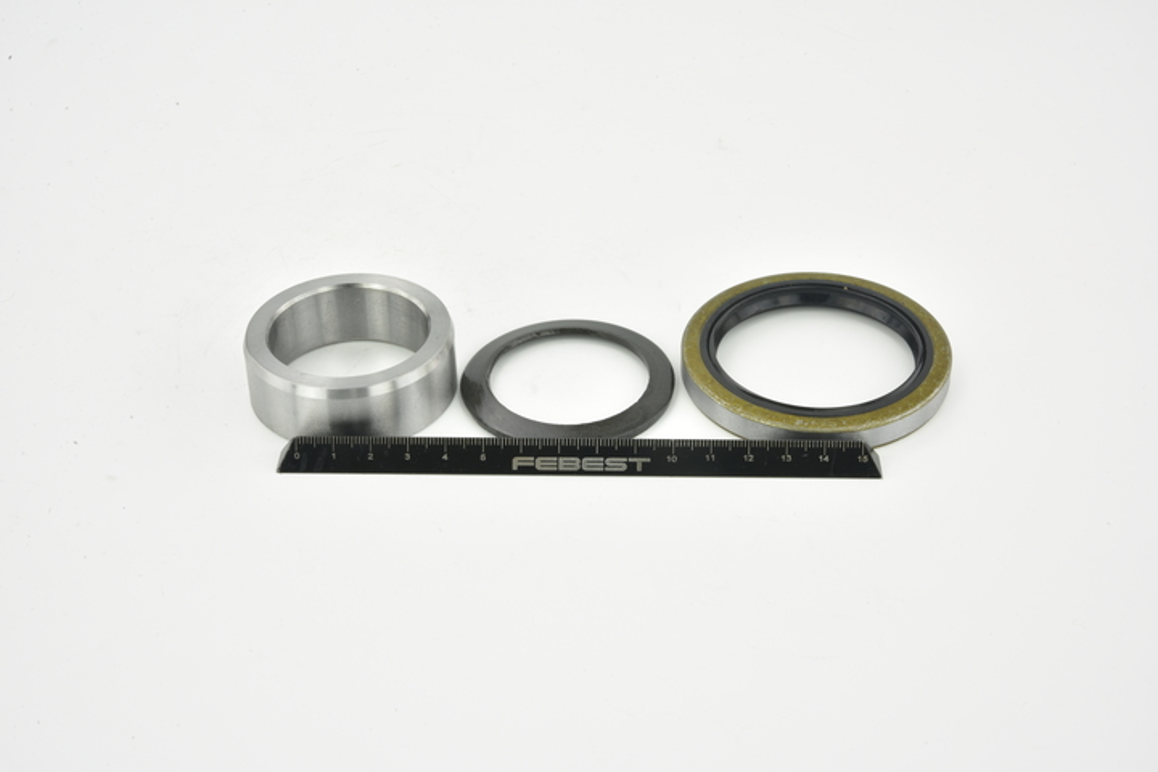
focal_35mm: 60
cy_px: 386
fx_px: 1930
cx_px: 579
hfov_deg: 33.4
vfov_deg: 22.6
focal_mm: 60
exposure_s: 1/2.5
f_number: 29
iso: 64
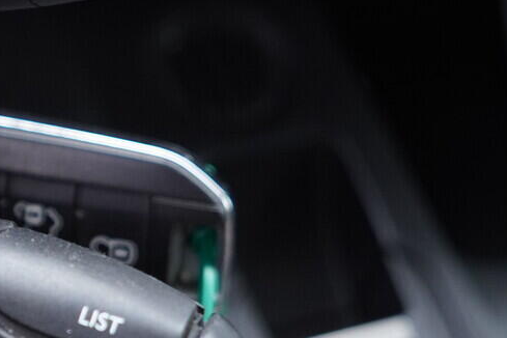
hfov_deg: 18.4
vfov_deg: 12.9
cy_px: 97
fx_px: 1493
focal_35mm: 106
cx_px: -77
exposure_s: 1/40
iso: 640
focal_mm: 24
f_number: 2.8
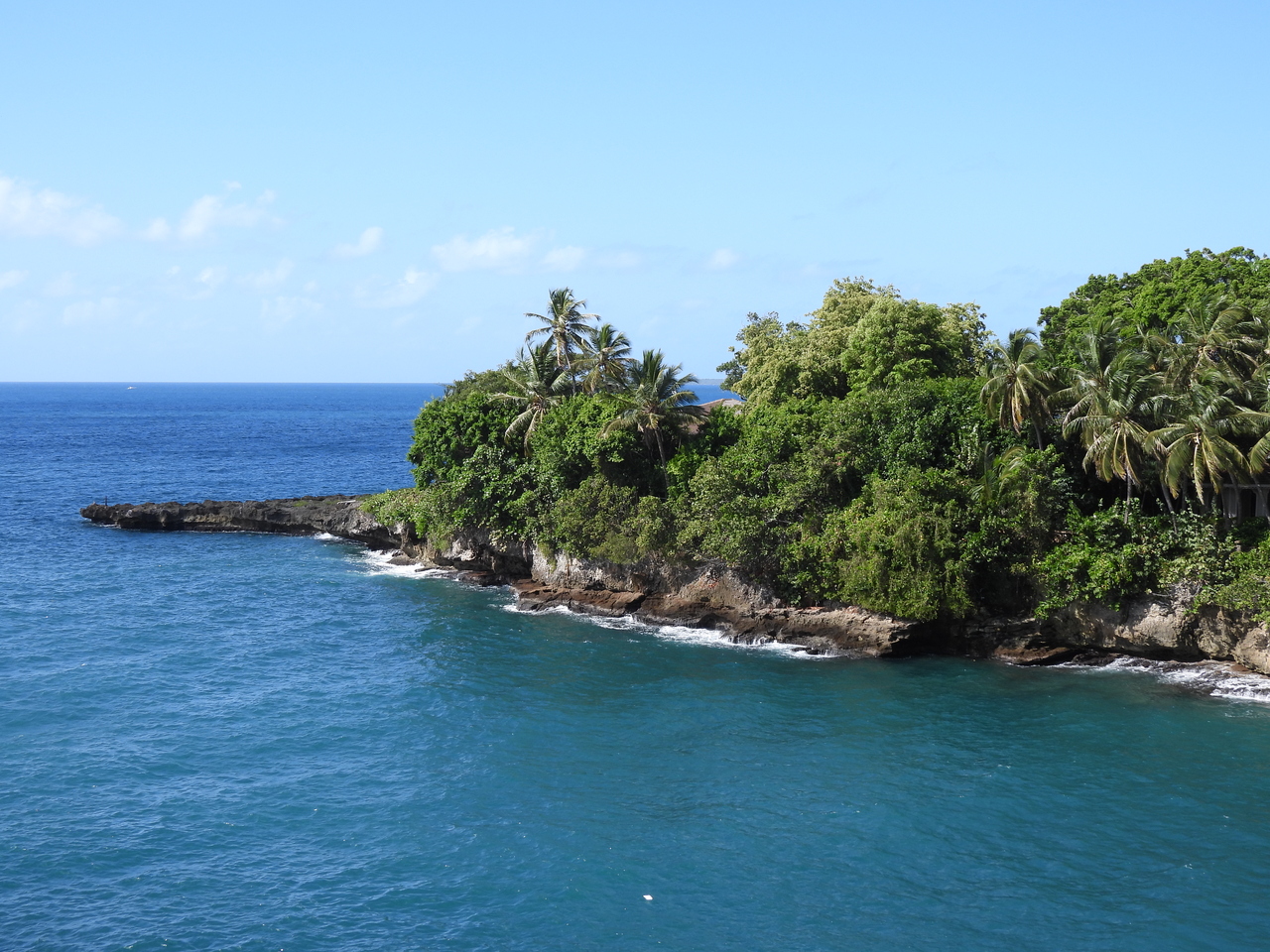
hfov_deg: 38.2
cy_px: 476
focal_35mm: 50
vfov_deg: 29.1
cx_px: 635
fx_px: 1834
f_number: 3.5
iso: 100
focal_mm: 8.9
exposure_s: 1/800
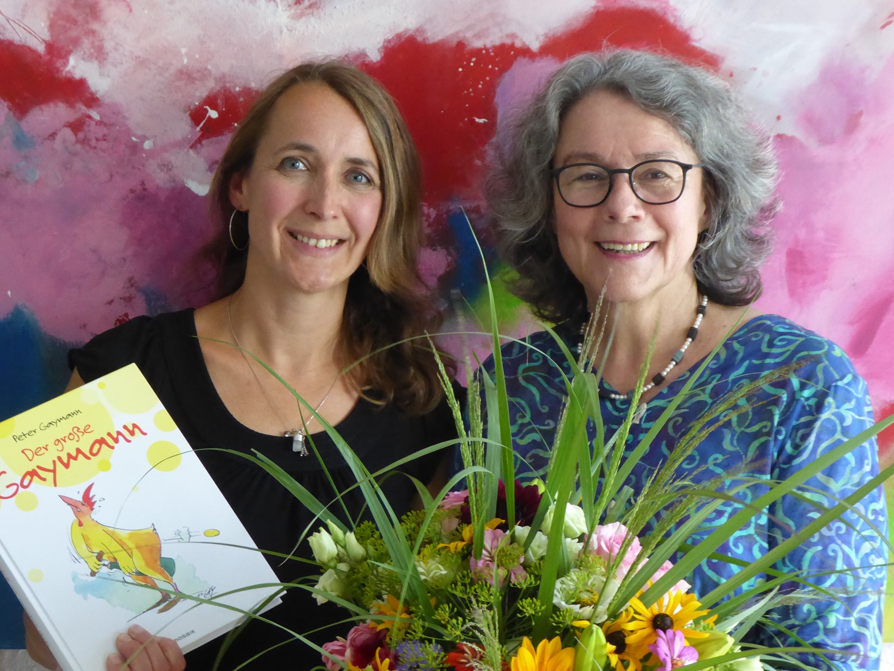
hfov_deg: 20.0
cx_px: 447
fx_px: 2531
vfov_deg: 15.1
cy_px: 336
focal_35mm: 98
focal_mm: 17.5
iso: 800
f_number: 5
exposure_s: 1/40
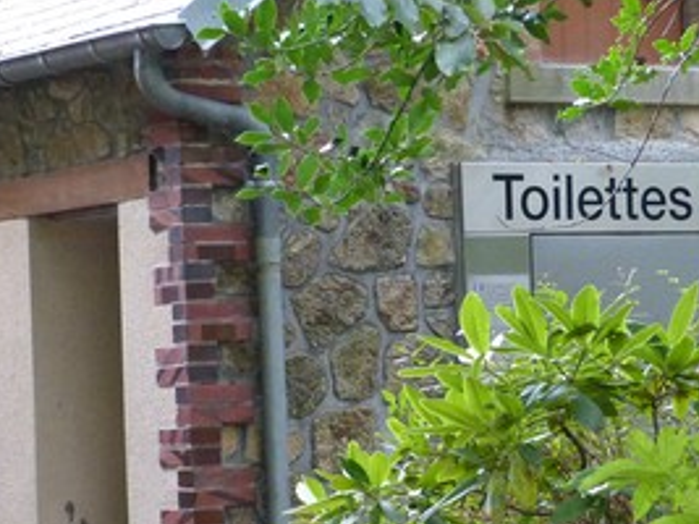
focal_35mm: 162
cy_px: 364
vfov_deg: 9.1
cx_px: 348
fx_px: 3270
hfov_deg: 12.2
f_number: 3.2
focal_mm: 9.7
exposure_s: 1/60
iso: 320
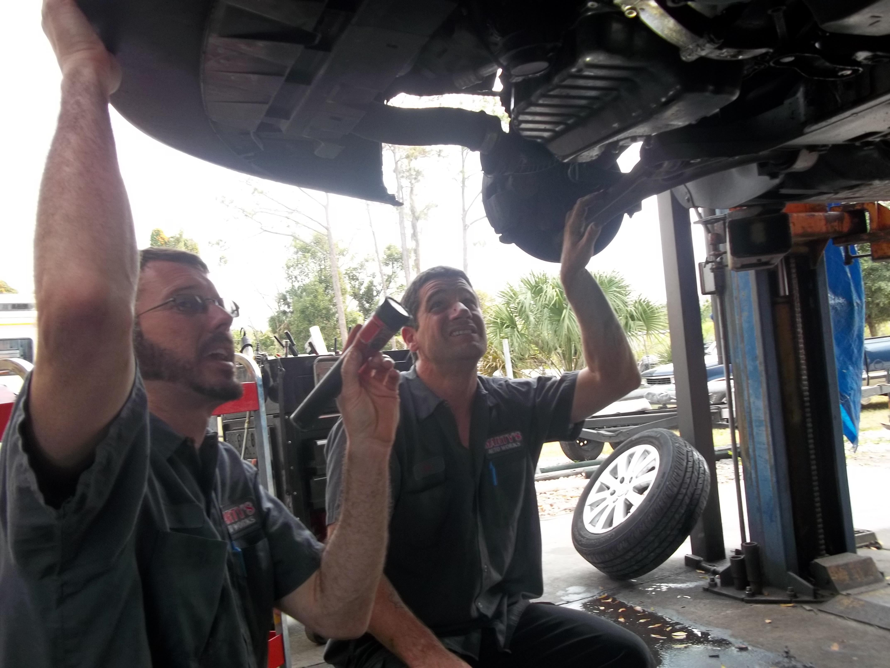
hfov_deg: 56.8
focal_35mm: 32
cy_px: 334
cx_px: 445
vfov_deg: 44.2
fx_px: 823
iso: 80
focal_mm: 5.7
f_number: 2.9
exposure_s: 1/160
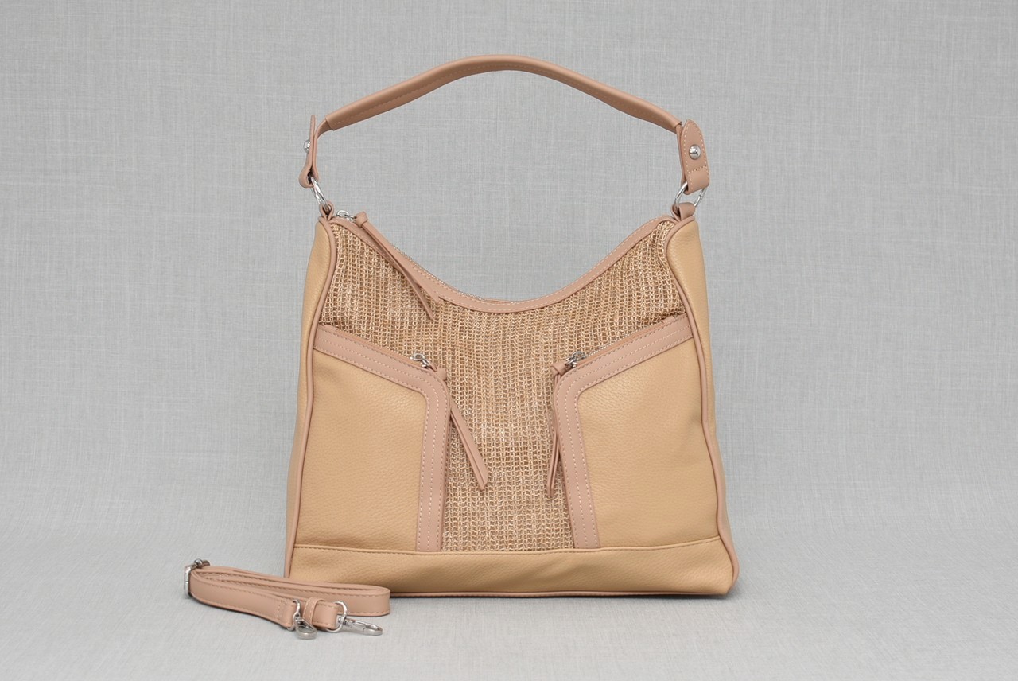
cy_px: 340
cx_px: 509
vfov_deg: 22.7
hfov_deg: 33.4
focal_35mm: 60
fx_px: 1698
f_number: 5.6
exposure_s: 1/60
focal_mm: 40
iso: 100
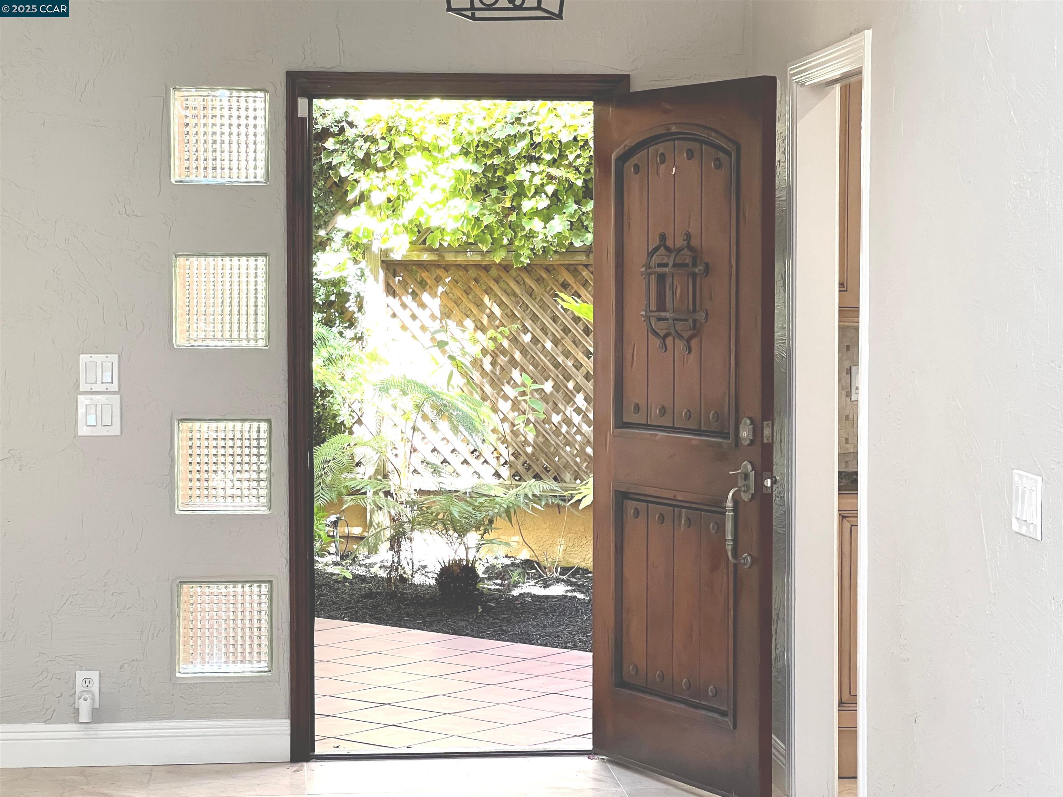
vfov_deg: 19.1
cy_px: 398
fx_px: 2364
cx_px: 532
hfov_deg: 25.3
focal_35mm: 77
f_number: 2.8
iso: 160
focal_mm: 9
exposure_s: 1/99
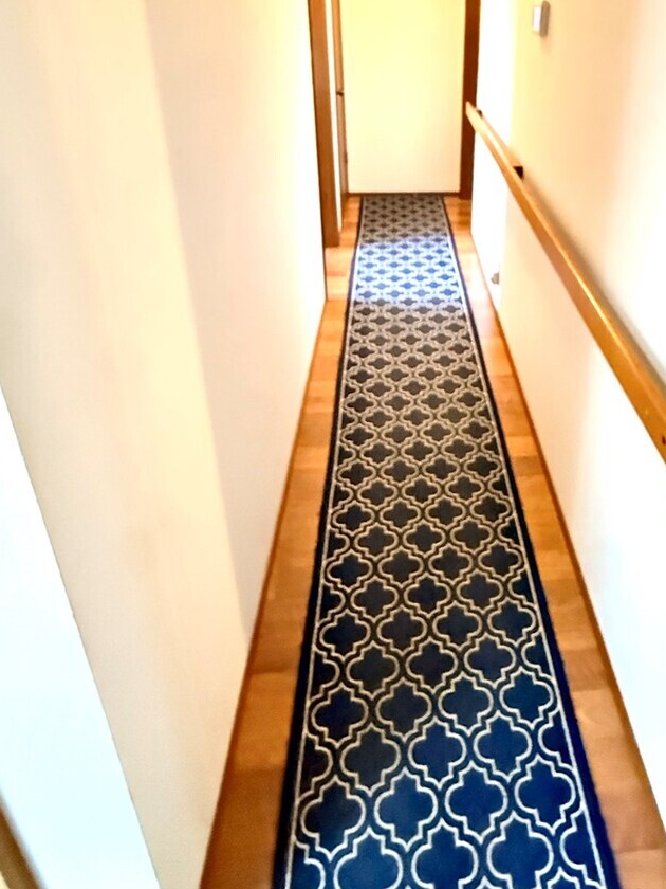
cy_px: 243
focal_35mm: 24
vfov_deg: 67.9
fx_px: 616
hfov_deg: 55.4
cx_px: 454
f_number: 2.2
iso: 1250
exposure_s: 1/40
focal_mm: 2.22
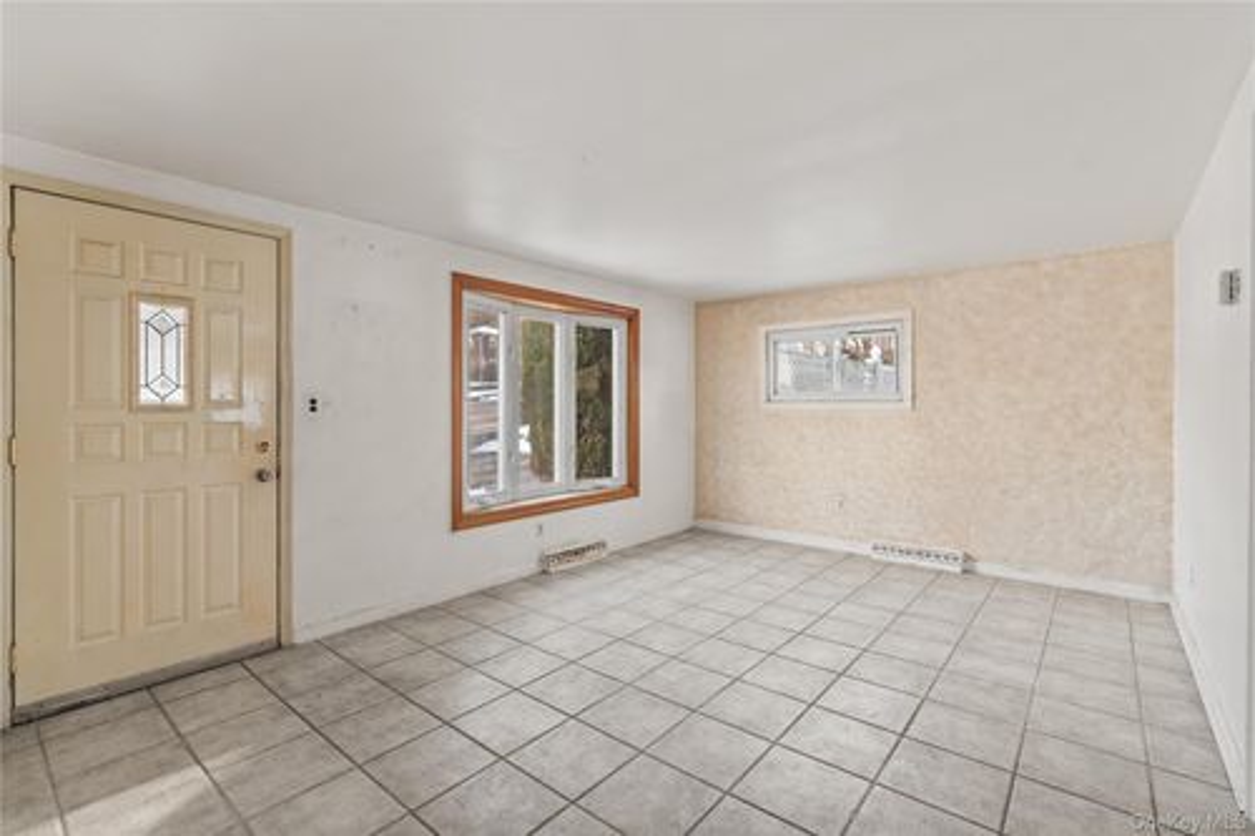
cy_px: 418
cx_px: 628
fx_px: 558
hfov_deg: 96.8
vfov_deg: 73.7
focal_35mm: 16
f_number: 5.6
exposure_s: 1/13
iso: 800
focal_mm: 16
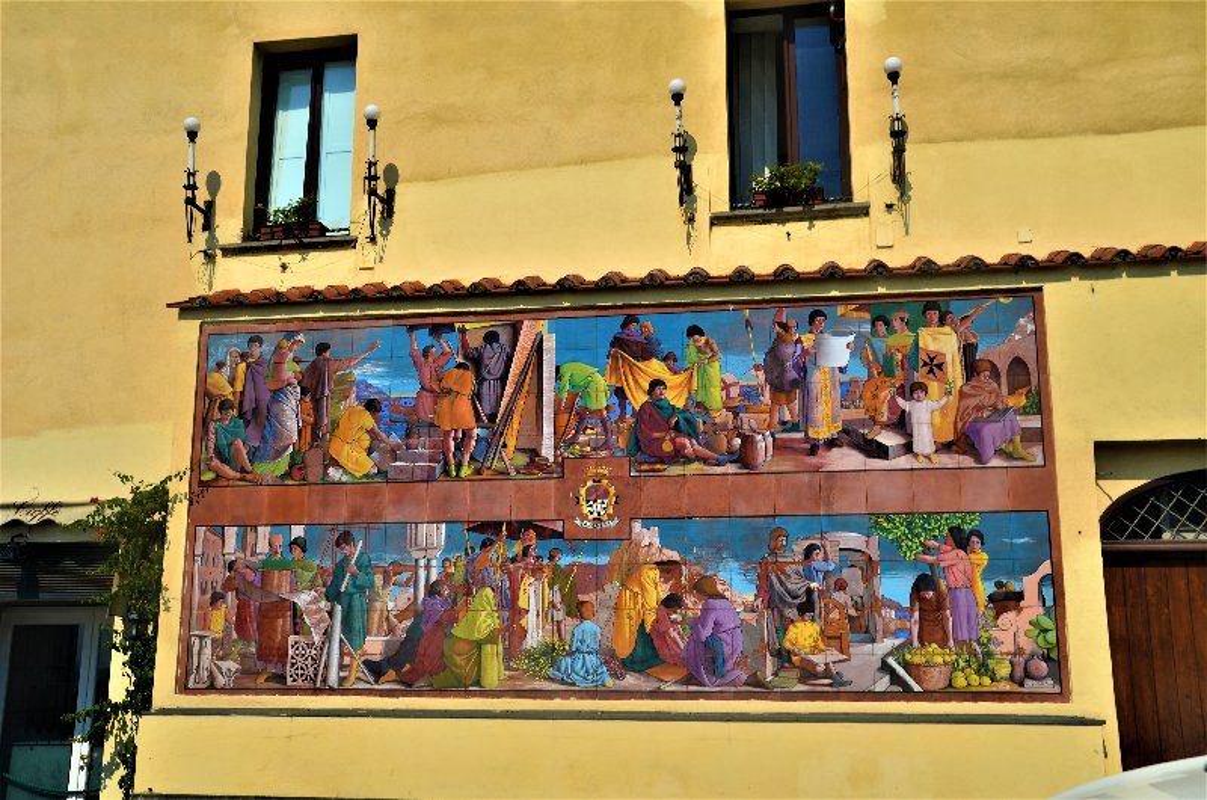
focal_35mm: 36
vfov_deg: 36.7
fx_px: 1205
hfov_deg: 53.2
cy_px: 400
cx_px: 604
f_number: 11
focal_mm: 24
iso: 100
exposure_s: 1/125
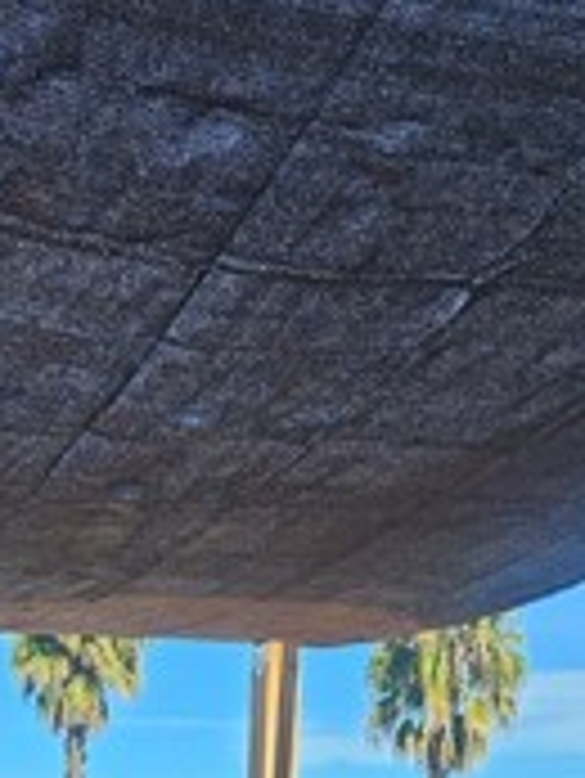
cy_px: 1291
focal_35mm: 85
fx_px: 1913
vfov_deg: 19.0
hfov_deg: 17.0
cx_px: -14
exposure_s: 1/934
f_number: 1.8
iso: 25
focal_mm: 5.4
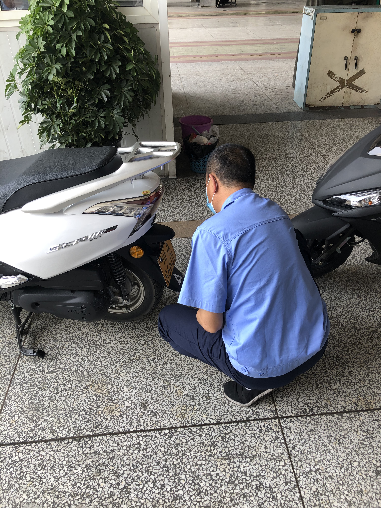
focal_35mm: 28
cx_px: 190
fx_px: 411
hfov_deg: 49.7
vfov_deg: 63.4
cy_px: 254
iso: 20
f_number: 1.8
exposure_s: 1/127
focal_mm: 3.99
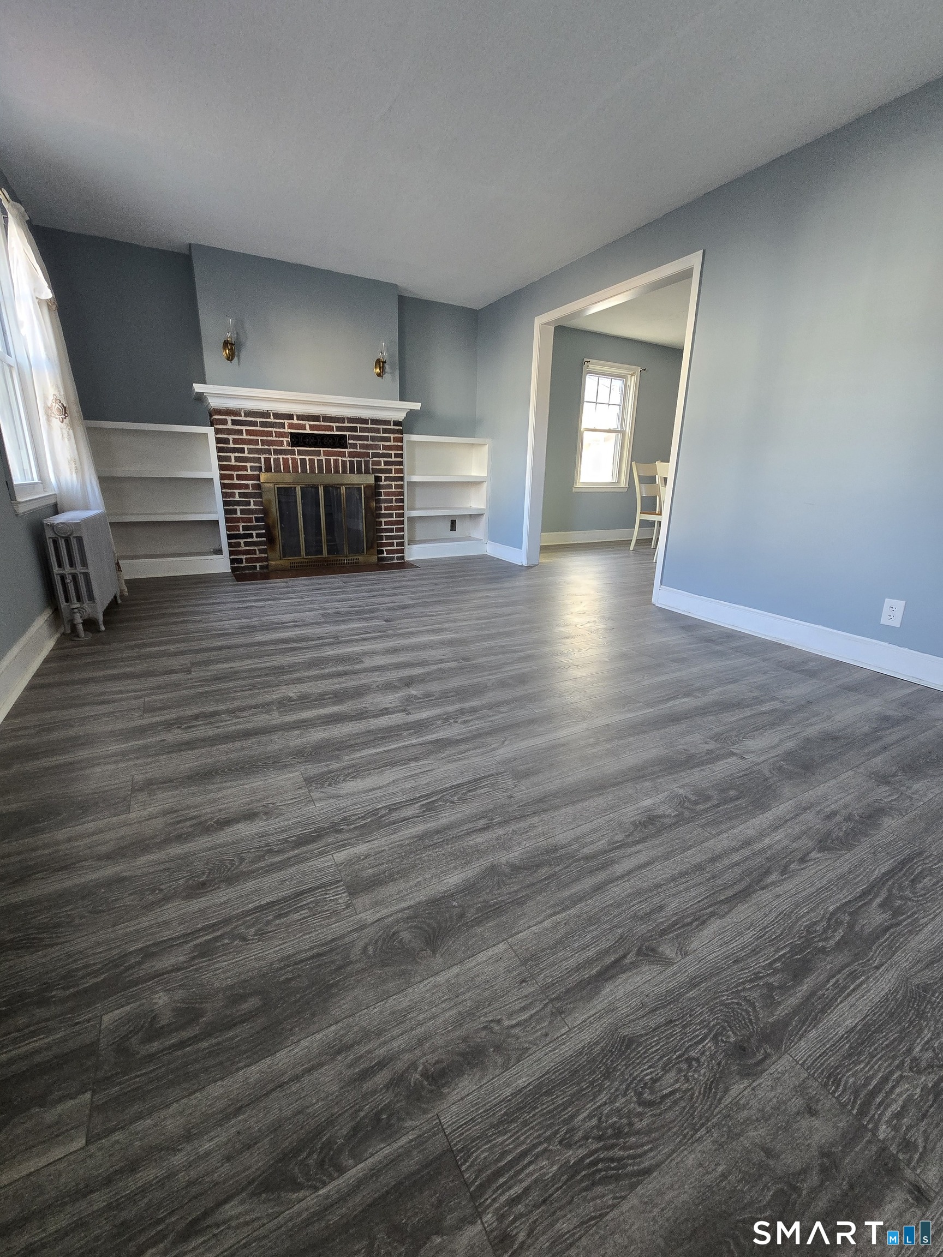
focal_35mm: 13
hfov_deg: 89.9
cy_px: 628
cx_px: 472
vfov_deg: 106.2
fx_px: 472
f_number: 2.2
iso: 320
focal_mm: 2.2
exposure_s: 1/60
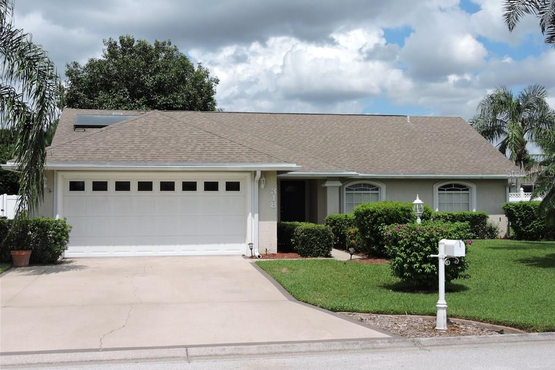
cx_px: 278
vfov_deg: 28.6
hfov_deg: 41.9
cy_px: 172
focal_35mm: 47
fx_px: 725
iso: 100
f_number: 4
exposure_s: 1/1250
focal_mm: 8.1
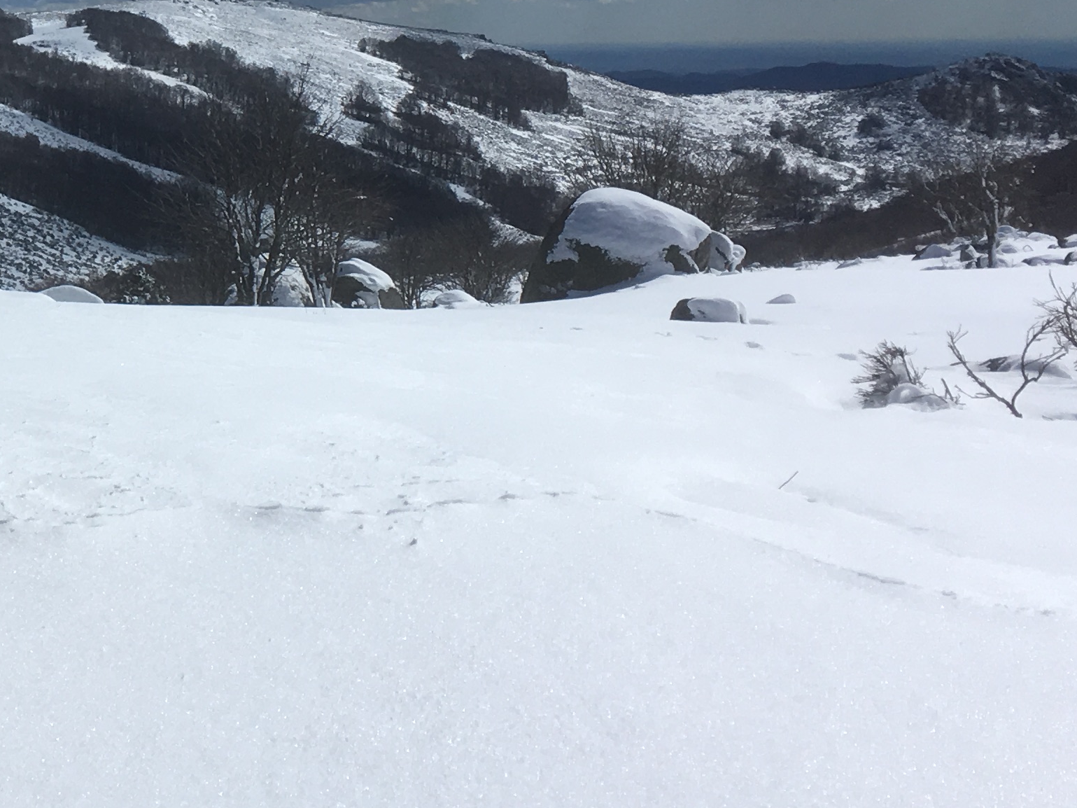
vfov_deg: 19.0
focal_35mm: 76
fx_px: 2364
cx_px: -96
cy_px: 43
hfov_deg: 24.1
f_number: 2.2
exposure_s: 1/5917
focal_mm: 4.15
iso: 25
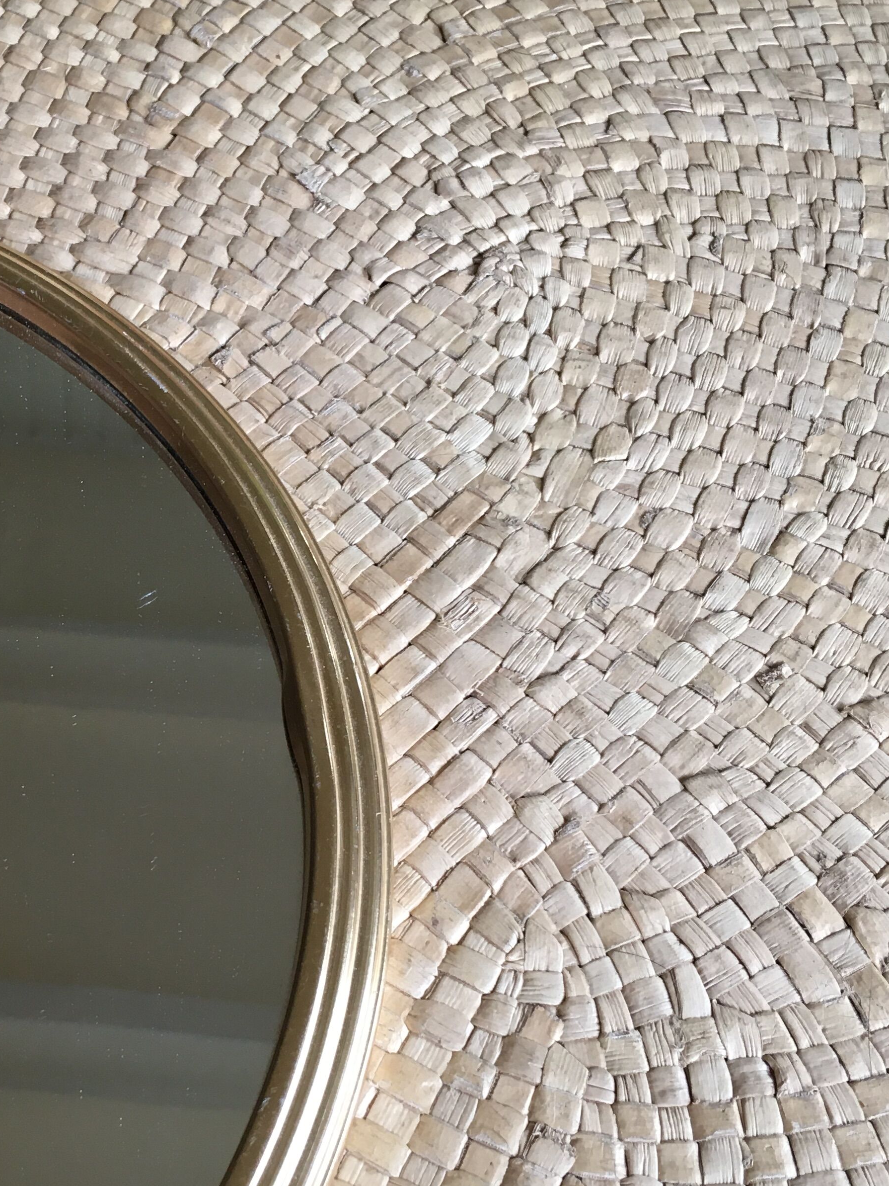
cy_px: 689
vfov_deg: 38.8
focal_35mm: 49
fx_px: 1678
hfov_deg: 29.0
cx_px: 166
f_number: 2.2
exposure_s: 1/33
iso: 80
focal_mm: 4.15
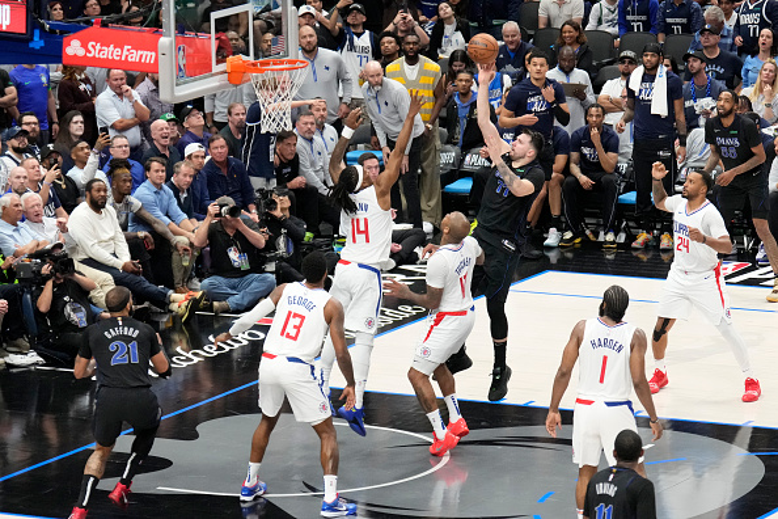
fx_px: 4754
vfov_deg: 6.2
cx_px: 389
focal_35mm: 220
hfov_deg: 9.4
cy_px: 260
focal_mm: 147
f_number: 4
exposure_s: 1/1250
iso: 6400
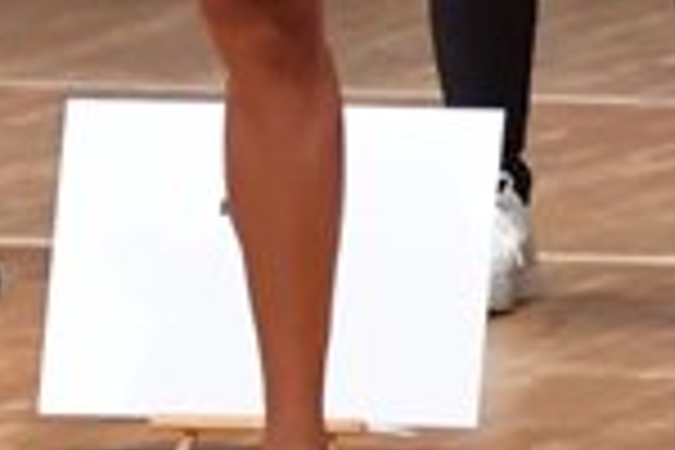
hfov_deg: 1.6
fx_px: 24729
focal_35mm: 1319
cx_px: -101
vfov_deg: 1.0
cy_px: -459
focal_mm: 170
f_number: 5.6
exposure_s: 1/400
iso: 8000
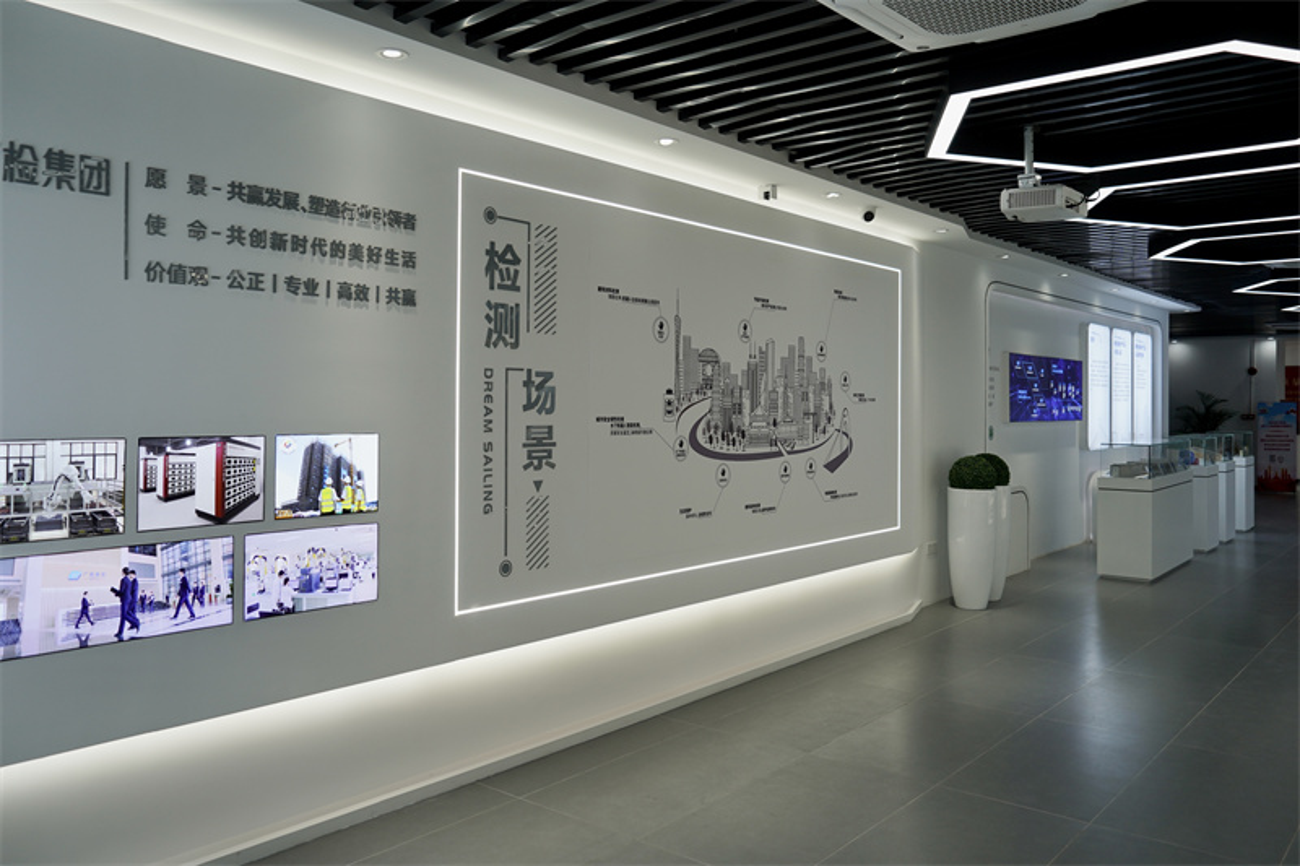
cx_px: 650
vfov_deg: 46.4
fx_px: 1011
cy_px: 433
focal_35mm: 28
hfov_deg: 65.5
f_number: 4
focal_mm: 28
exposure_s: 1/160
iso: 160
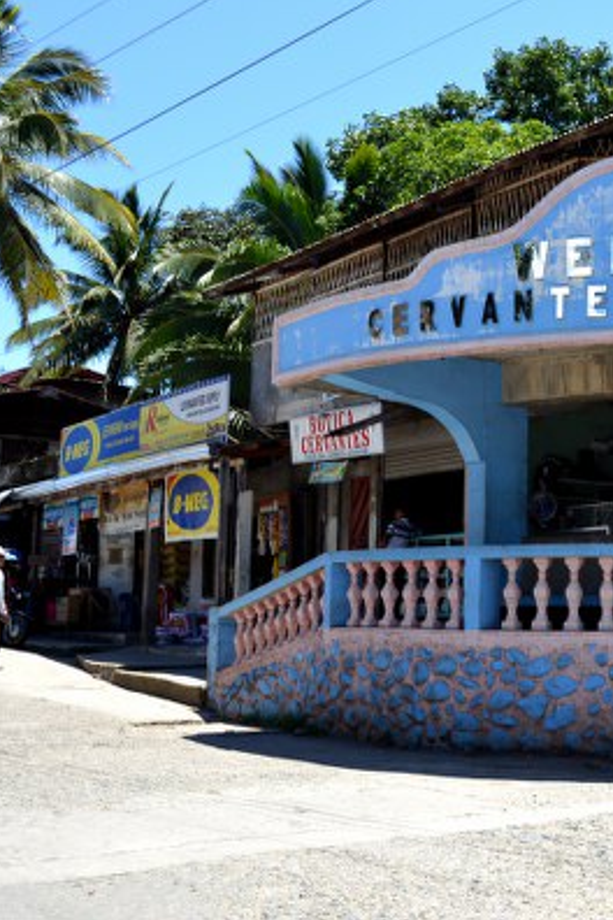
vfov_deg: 39.6
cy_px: 458
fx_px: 1277
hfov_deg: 25.9
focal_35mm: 50
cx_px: 585
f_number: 6.3
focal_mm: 22
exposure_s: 1/160
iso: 100
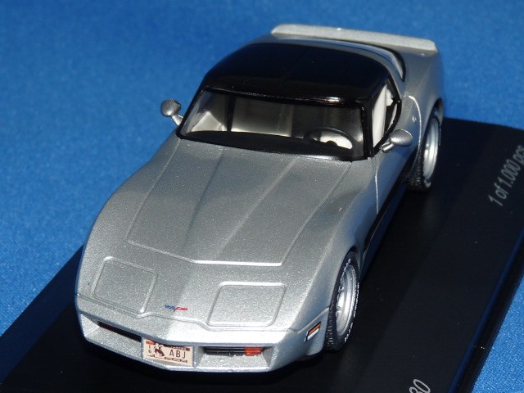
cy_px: 196
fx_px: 1877
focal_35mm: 124
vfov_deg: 12.0
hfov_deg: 15.9
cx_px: 262
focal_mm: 12.8
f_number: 4
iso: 100
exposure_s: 1/80
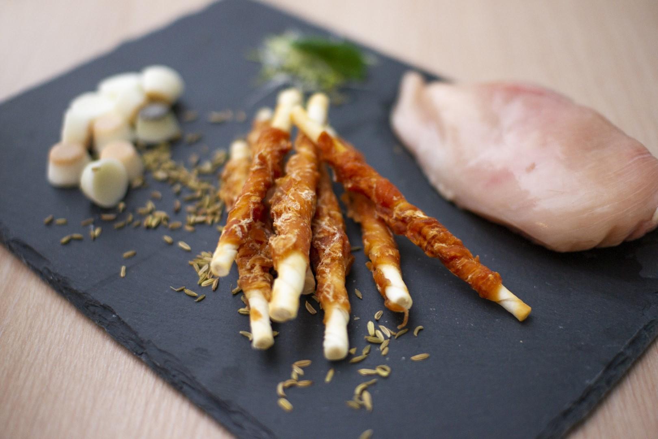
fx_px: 822
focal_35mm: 45
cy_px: 220
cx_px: 329
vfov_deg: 29.9
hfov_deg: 43.6
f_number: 1.4
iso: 400
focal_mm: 30
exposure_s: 1/200
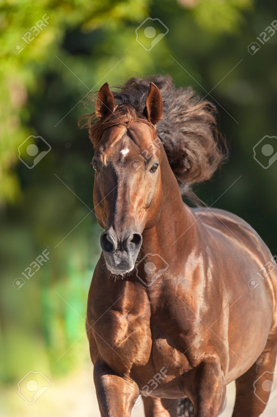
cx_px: 138
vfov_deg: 4.1
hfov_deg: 2.7
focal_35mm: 500
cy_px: 208
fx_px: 5778
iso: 200
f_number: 4
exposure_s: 1/1000
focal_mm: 500
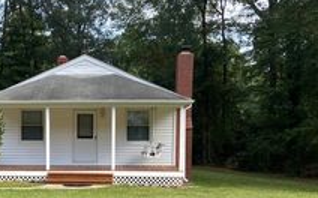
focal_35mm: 65
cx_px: 81
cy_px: 194
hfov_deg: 31.0
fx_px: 563
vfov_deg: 19.4
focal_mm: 4.25
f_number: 1.8
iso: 32
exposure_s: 1/597
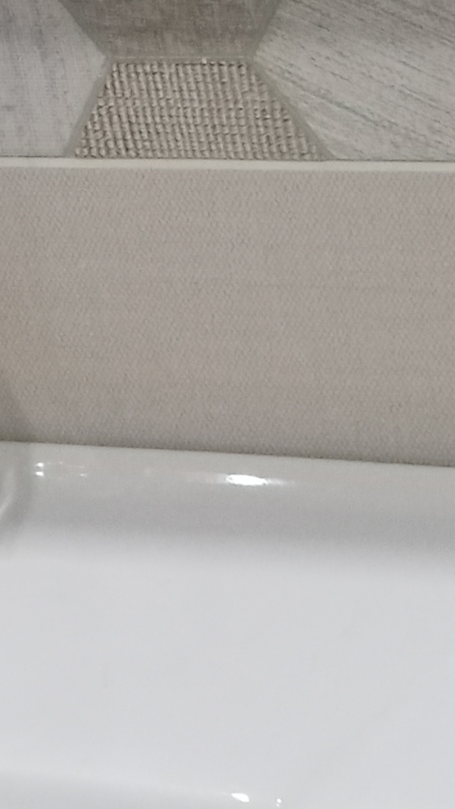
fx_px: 2382
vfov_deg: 17.9
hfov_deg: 10.7
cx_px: -141
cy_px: -275
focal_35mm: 111
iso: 835
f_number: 1.8
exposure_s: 1/25
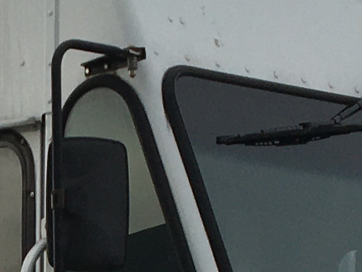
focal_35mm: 203
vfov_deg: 7.0
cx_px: -80
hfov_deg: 9.6
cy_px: 589
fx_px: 2123
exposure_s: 1/1202
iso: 25
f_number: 2.2
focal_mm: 4.15
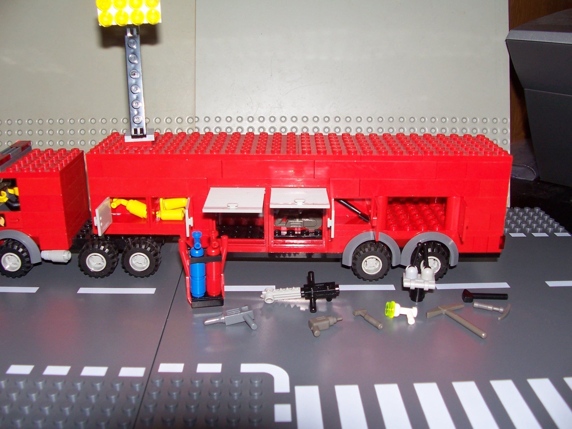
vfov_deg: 40.7
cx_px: 286
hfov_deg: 52.6
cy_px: 214
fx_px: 578
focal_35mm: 35
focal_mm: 6
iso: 80
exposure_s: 1/60
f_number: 2.8
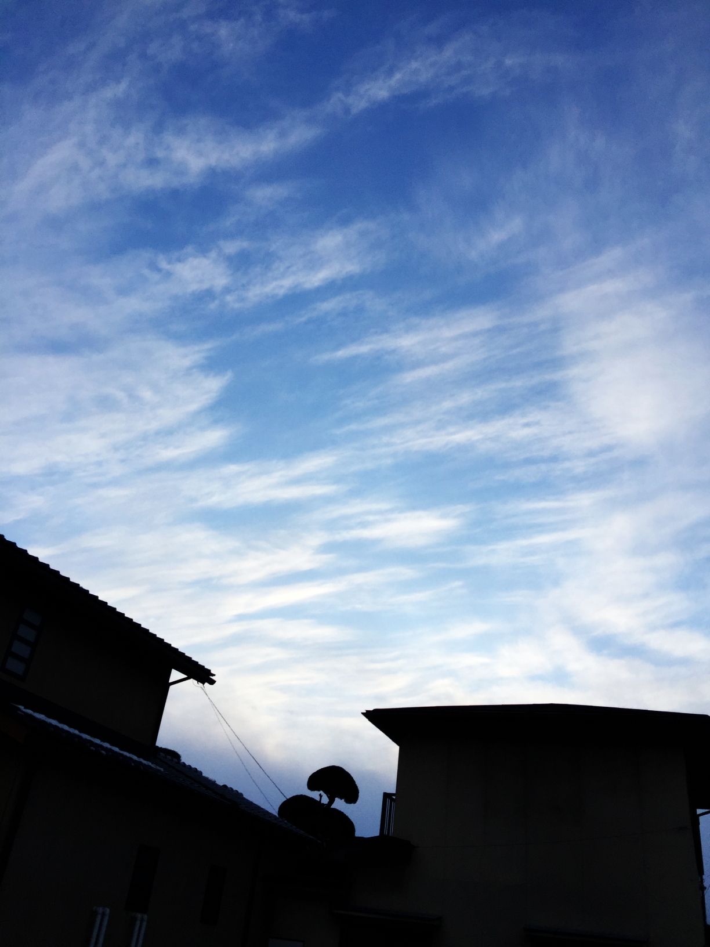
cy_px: 474
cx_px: 355
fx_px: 793
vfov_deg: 61.7
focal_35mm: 29
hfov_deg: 48.2
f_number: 2.2
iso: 32
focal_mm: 4.15
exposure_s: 1/1163
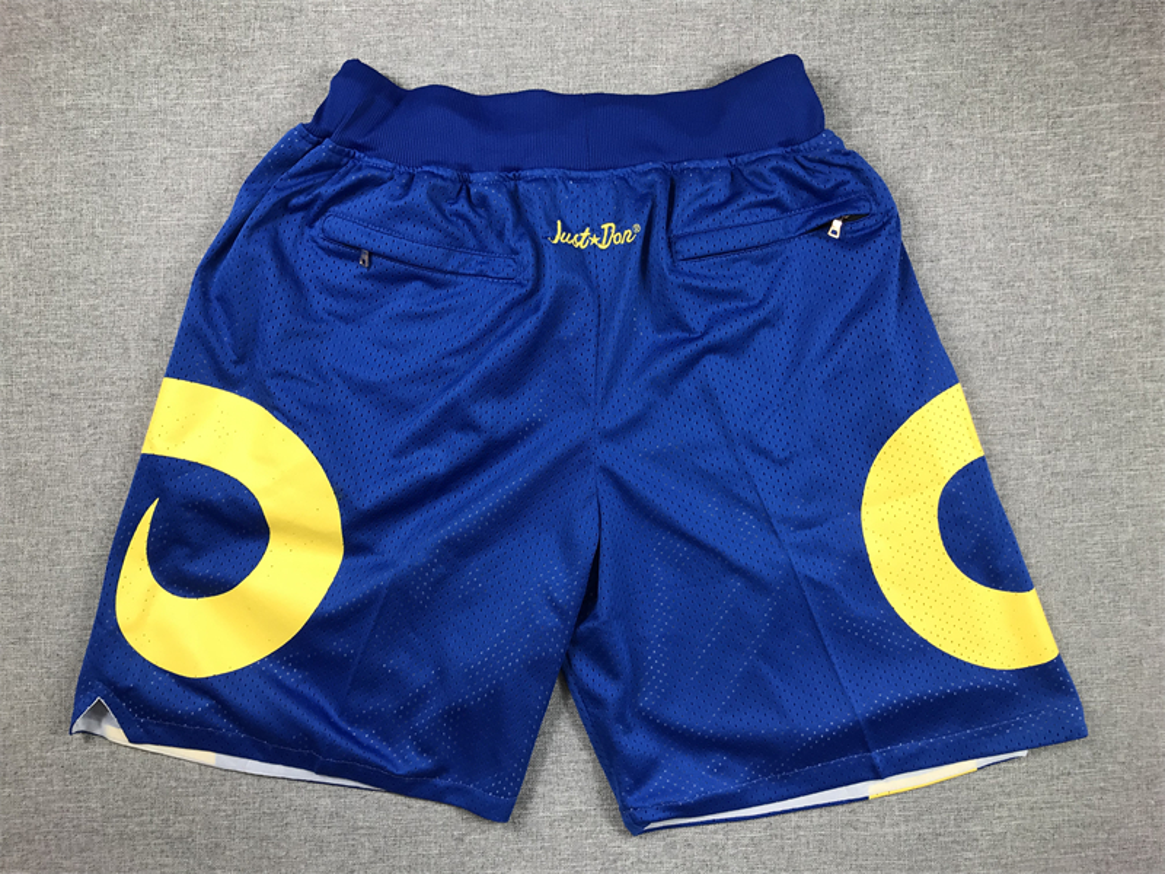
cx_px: 582
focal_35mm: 28
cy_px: 437
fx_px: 942
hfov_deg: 63.4
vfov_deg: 49.7
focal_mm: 3.99
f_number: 1.8
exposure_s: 1/50
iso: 25
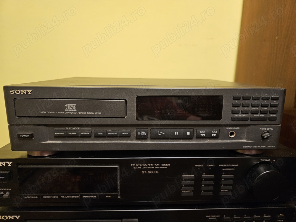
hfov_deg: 73.9
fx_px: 197
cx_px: 148
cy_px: 111
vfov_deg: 58.9
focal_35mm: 23
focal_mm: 6.3
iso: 500
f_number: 1.7
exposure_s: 1/50
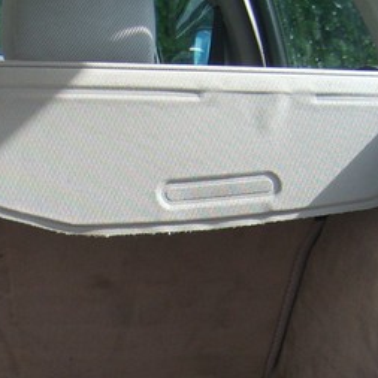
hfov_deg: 17.8
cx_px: -42
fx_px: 1161
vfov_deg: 17.9
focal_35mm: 94
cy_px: 403
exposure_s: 1/125
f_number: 2.8
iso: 50
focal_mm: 5.8
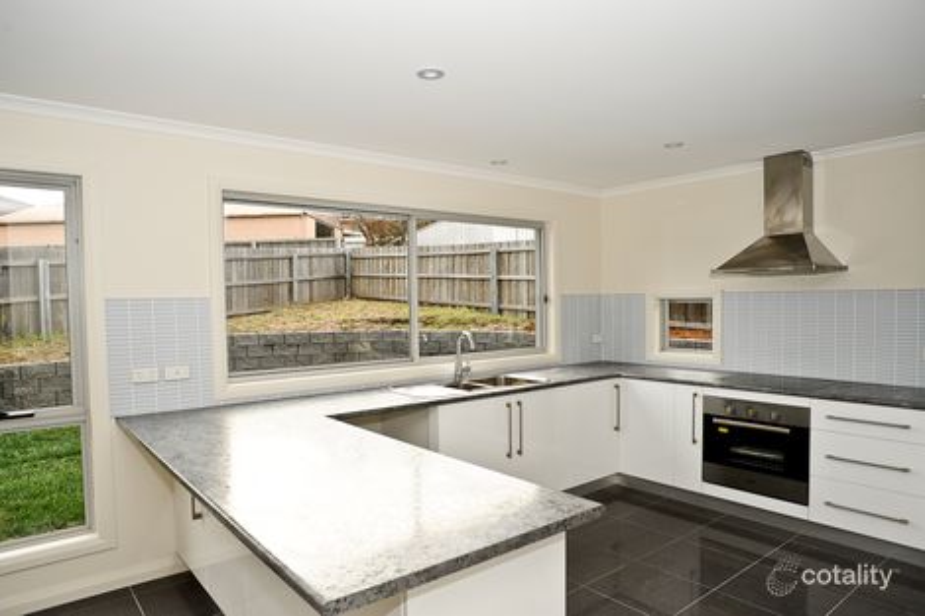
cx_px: 462
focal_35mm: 20
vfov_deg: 61.9
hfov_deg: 84.0
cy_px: 308
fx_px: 514
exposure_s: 1/125
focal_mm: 20
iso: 200
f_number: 5.6
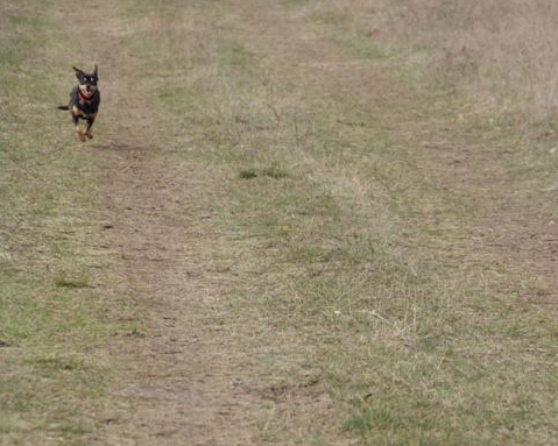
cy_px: 276
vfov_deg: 4.4
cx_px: 361
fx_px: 5828
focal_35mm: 353
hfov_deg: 5.5
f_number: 6.3
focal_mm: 150
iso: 250
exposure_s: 1/500
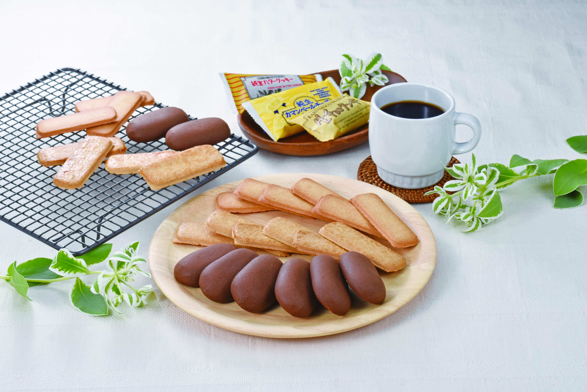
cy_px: 196
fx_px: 1386
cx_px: 294
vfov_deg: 16.1
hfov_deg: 23.9
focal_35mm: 85
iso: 100
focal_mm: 85
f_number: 29
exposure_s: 1/100
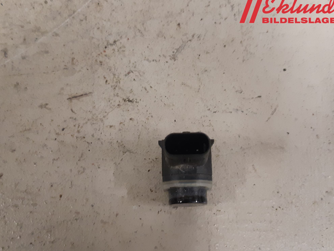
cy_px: 125
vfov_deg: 51.4
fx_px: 261
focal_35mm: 27
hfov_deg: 65.3
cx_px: 170
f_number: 1.7
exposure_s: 1/33
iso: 200
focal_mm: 3.93
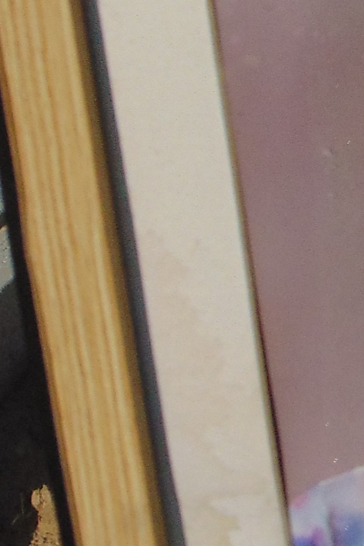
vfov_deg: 10.2
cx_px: 493
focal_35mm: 200
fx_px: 3032
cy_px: 79
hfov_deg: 6.8
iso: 80
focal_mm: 6.9
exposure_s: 1/640
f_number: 8.5
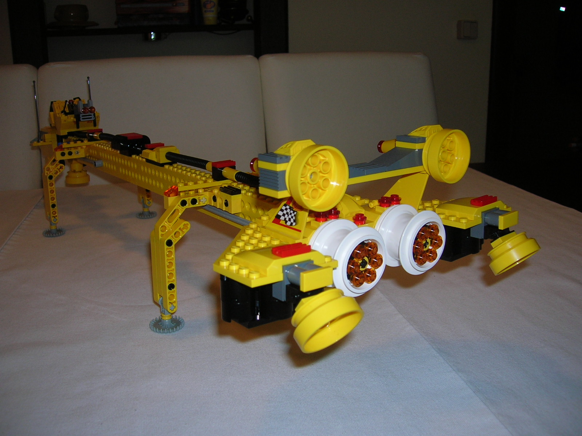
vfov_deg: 41.8
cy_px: 218
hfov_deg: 54.0
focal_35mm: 34
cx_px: 291
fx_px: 572
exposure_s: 1/60.1
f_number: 2.9
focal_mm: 5.7
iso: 50
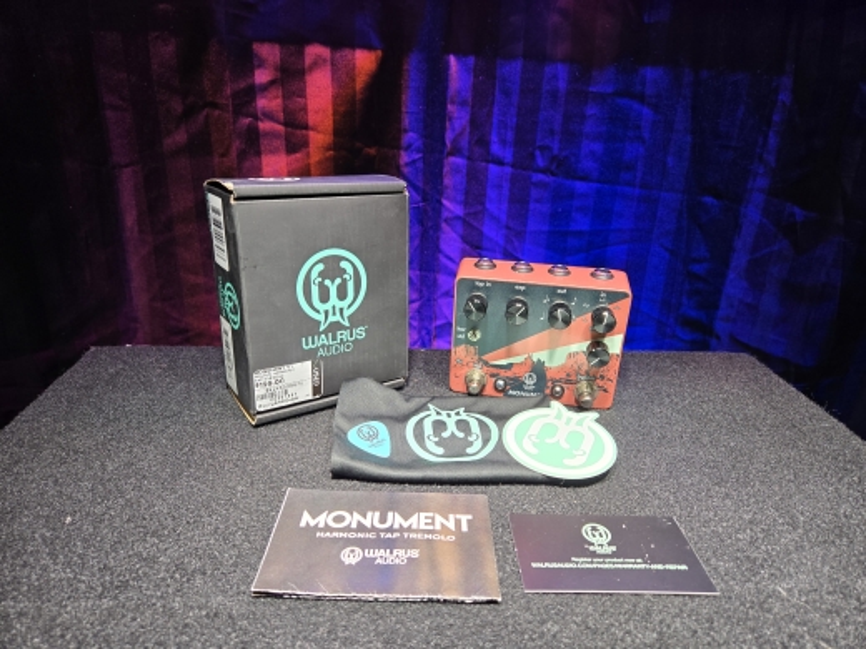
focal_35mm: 23
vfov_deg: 58.9
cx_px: 433
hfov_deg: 73.9
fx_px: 575
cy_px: 324
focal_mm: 5.4
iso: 64
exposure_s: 1/57
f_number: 1.8
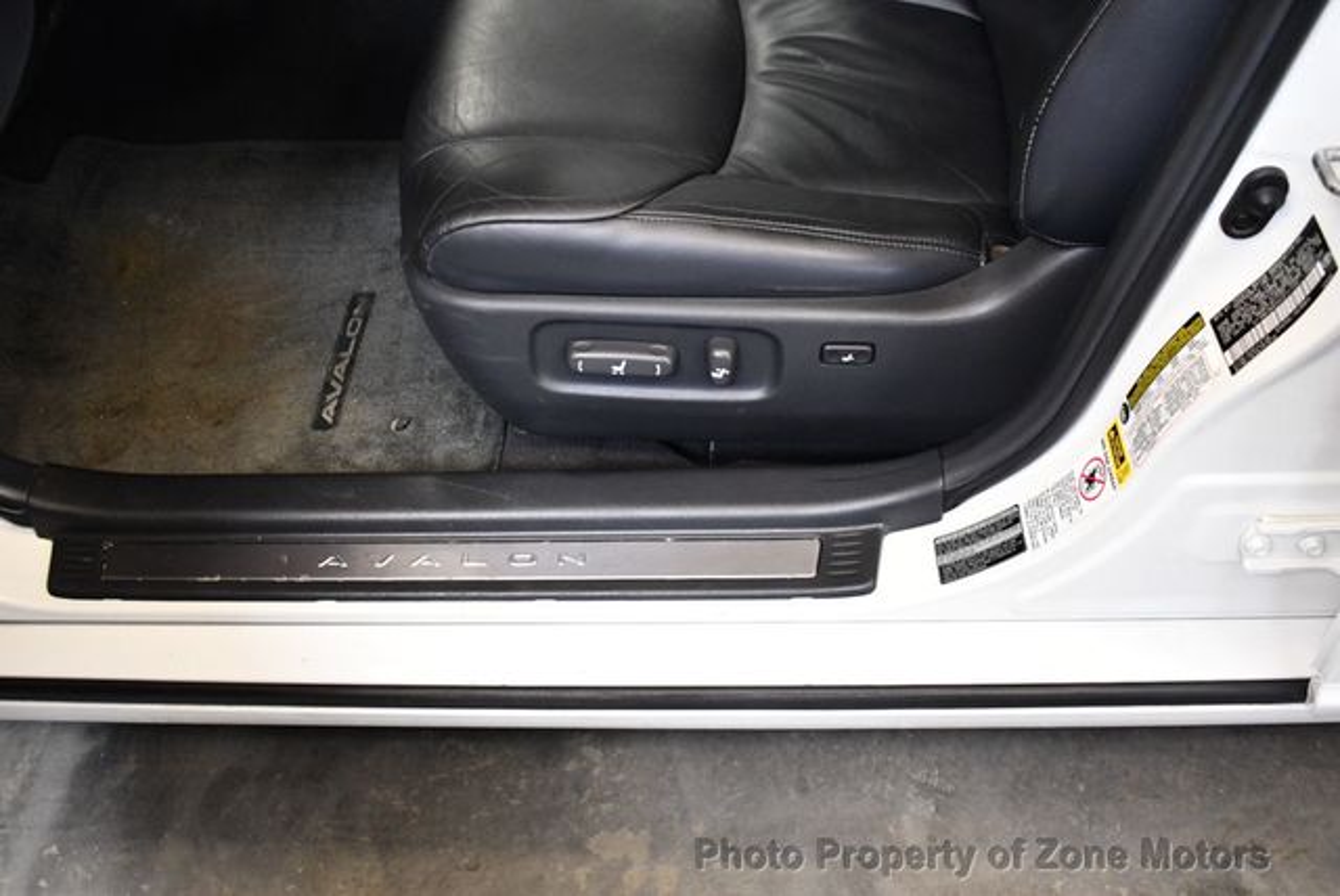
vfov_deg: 36.9
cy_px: 448
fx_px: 1341
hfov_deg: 53.1
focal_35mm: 36
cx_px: 670
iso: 1800
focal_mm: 18
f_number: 3.5
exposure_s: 1/125
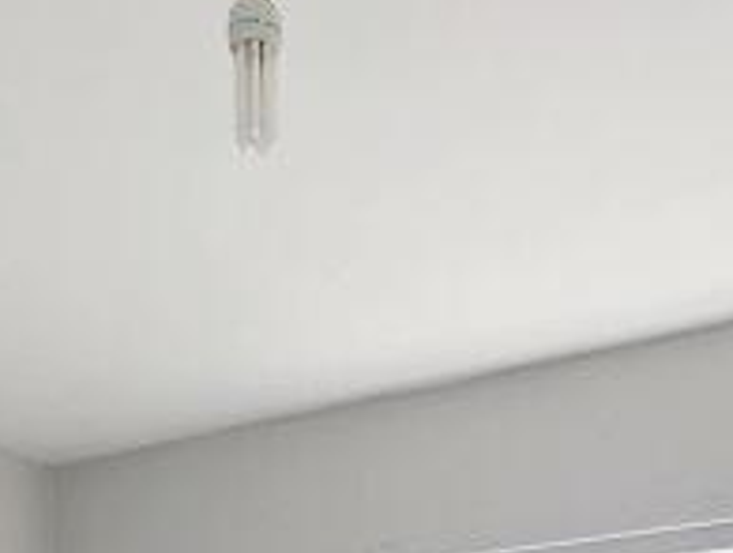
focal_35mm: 63
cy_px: 897
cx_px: 500
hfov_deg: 30.4
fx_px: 1337
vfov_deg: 19.4
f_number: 1.9
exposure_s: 1/112
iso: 41
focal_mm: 2.2
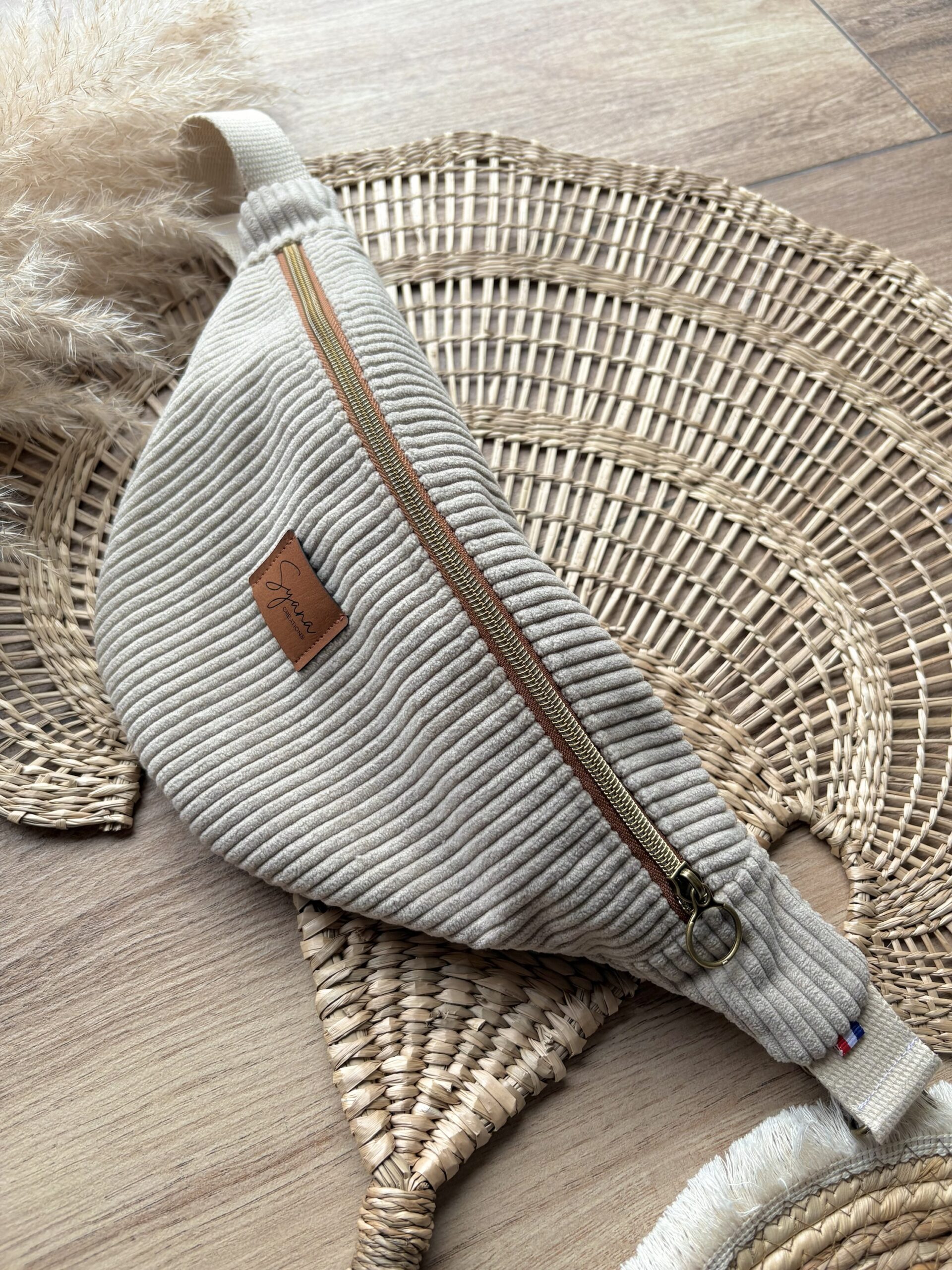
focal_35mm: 26
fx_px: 953
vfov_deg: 67.3
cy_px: 635
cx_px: 476
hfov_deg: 53.1
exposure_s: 1/121
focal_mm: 5.96
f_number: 1.6
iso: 50
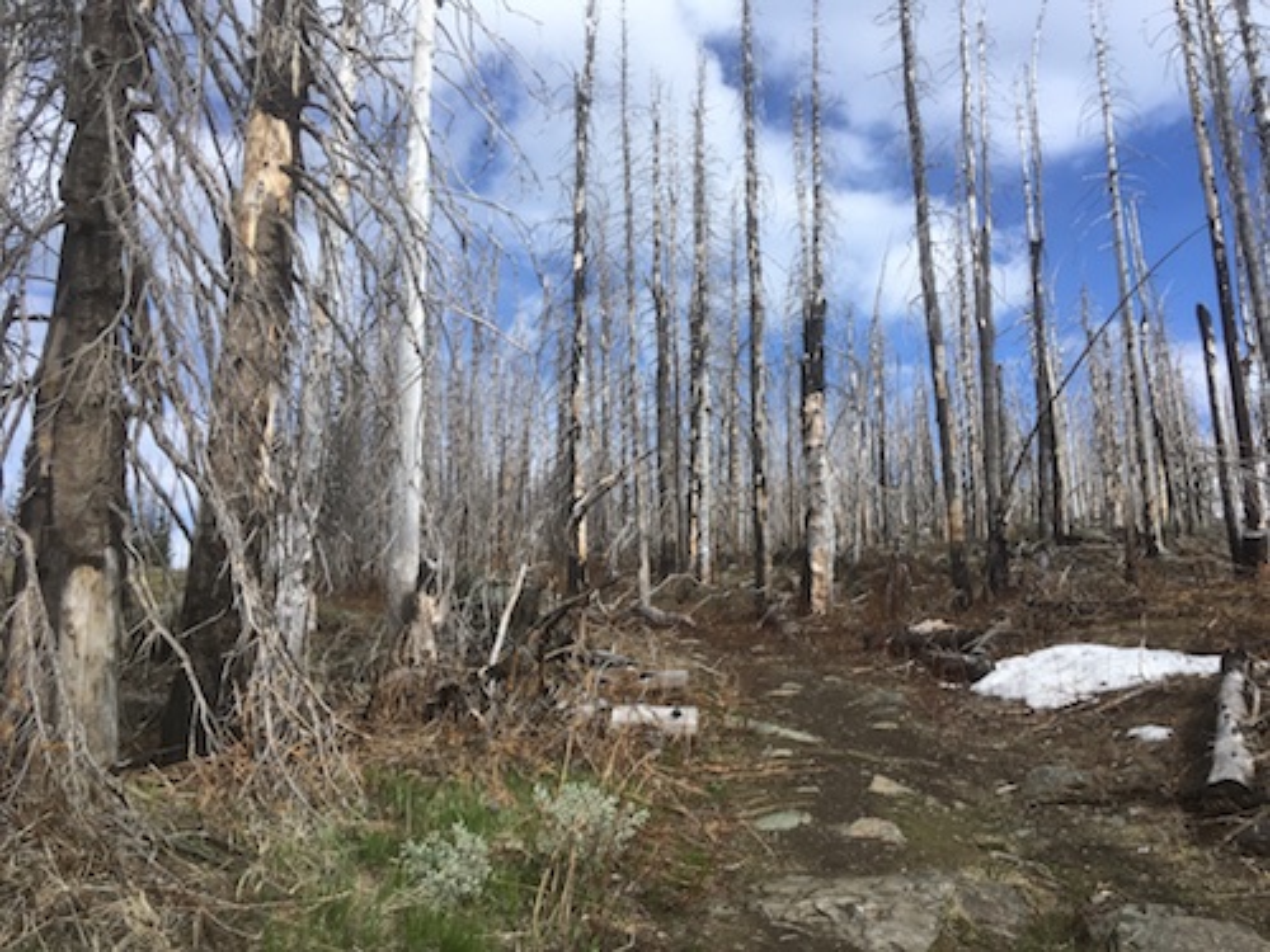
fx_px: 1064
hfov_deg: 61.7
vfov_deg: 48.2
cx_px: 635
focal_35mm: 29
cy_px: 476
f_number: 2.2
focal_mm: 4.15
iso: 25
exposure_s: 1/1425
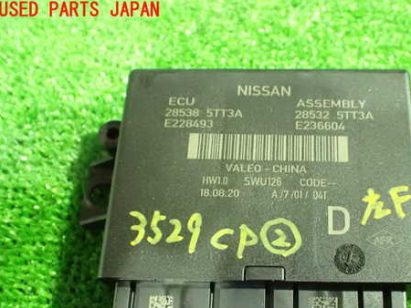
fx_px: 475
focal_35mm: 40
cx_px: 268
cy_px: 204
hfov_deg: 46.2
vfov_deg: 35.7
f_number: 2.3
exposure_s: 1/25
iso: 1600
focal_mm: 5.4
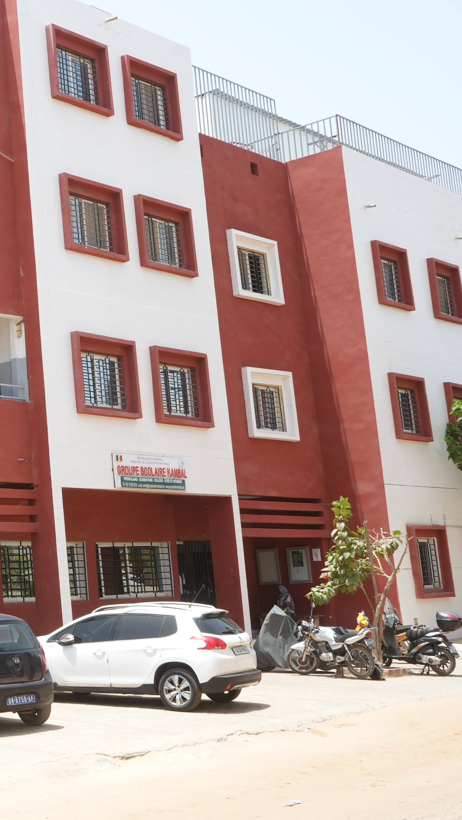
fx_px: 1219
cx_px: -159
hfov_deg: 19.6
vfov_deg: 37.1
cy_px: 328
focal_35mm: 56
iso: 250
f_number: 11
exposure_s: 1/125
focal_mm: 28
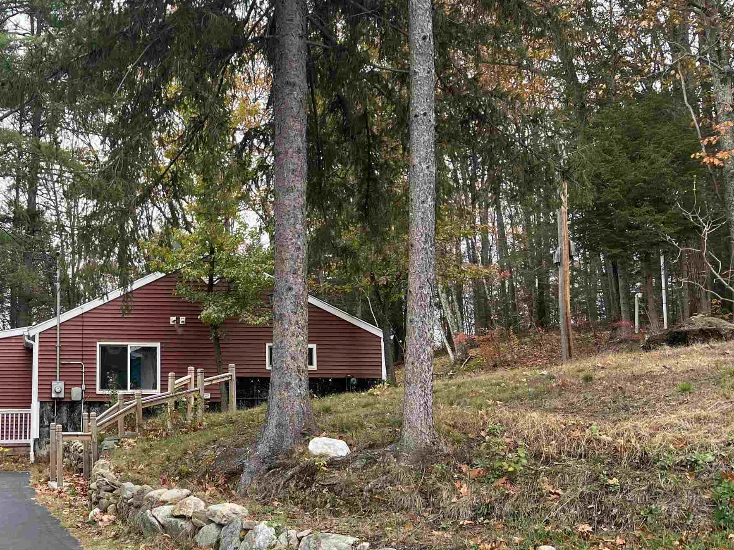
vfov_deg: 32.1
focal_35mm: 45
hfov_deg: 40.2
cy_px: 306
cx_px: 137
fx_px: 954
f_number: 1.5
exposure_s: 1/567
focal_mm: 5.7
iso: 50
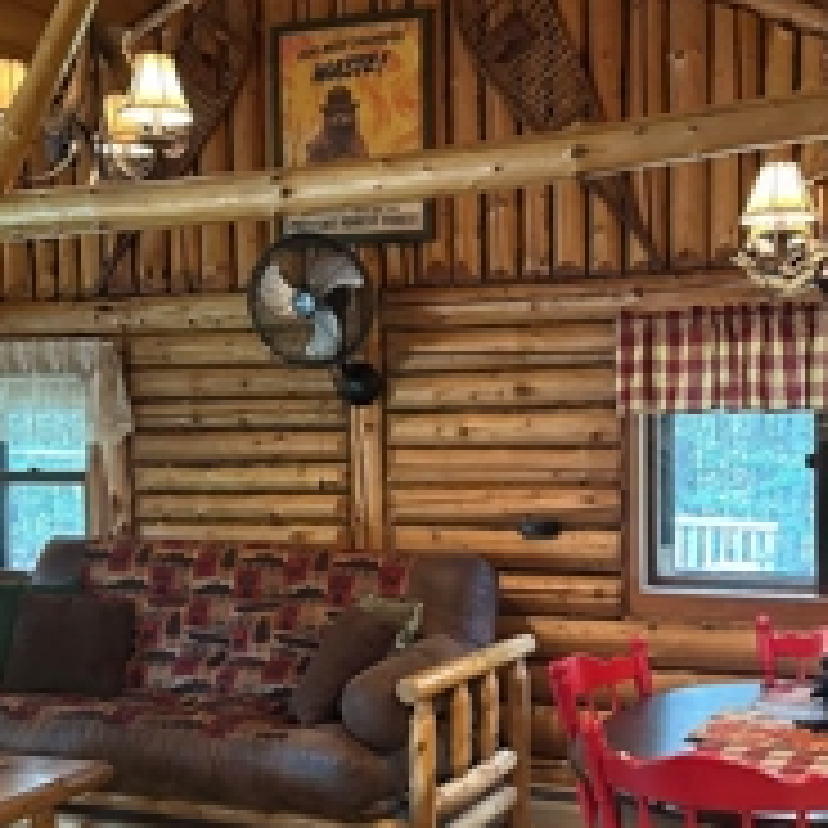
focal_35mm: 46
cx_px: 468
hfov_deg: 36.7
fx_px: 1245
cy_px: 486
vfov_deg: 36.7
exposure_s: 1/40
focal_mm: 6.86
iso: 640
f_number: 1.78
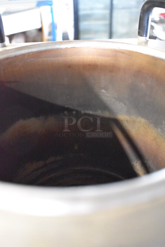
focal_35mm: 33
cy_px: 124
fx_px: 227
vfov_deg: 57.2
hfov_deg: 40.0
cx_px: 82
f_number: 3.8
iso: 12800
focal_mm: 22
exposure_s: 1/100
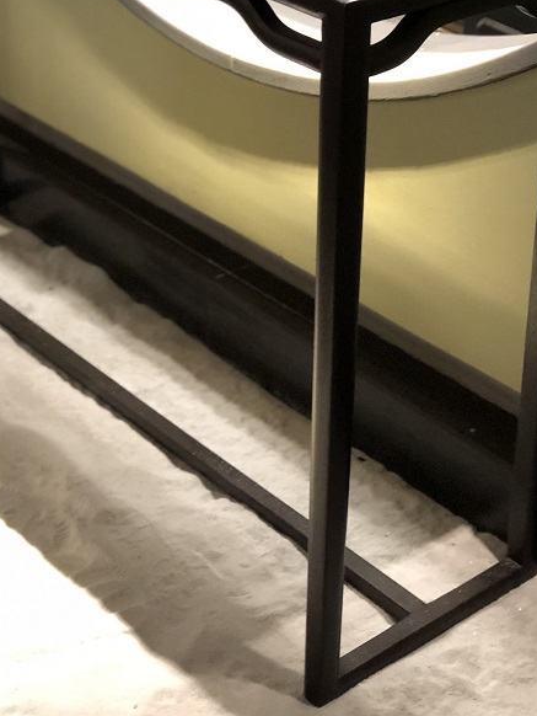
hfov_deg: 18.6
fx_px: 1633
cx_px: 342
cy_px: 229
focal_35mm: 79
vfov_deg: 24.6
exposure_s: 1/33
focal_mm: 6.6
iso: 640
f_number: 2.8
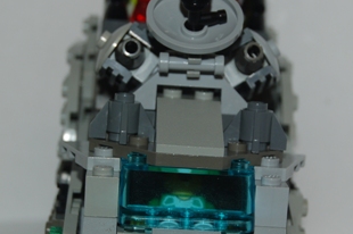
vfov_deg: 10.2
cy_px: 134
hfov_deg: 15.3
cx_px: 192
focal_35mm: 134
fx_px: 1313
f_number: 5.6
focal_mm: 46
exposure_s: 1/125
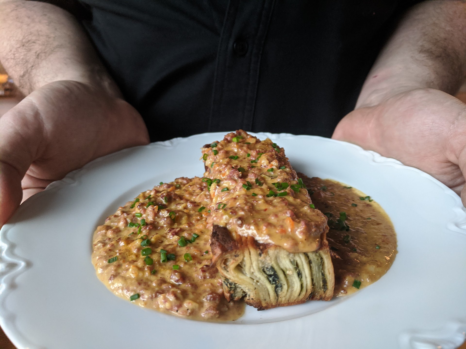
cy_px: 174
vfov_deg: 53.1
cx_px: 233
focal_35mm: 26
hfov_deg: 67.3
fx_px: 350
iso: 641
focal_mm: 4.67
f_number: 2
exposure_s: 1/30
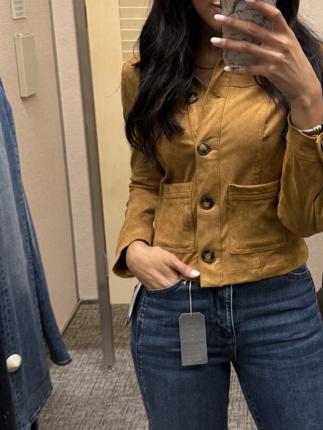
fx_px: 709
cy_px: 185
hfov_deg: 25.1
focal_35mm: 57
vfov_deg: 33.7
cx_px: 272
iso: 200
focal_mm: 6.76
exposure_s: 1/60
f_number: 1.78
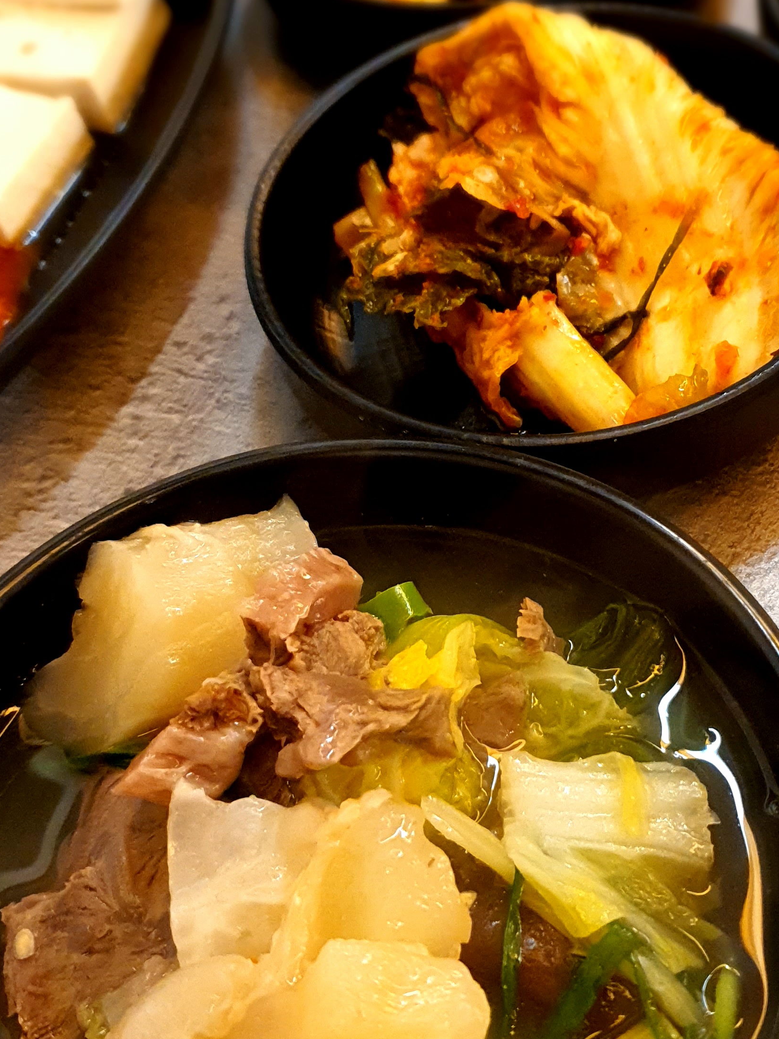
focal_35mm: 48
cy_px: 566
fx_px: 1440
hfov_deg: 30.1
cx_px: 496
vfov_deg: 39.6
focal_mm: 4.3
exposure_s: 1/60.2
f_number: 1.5
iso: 400
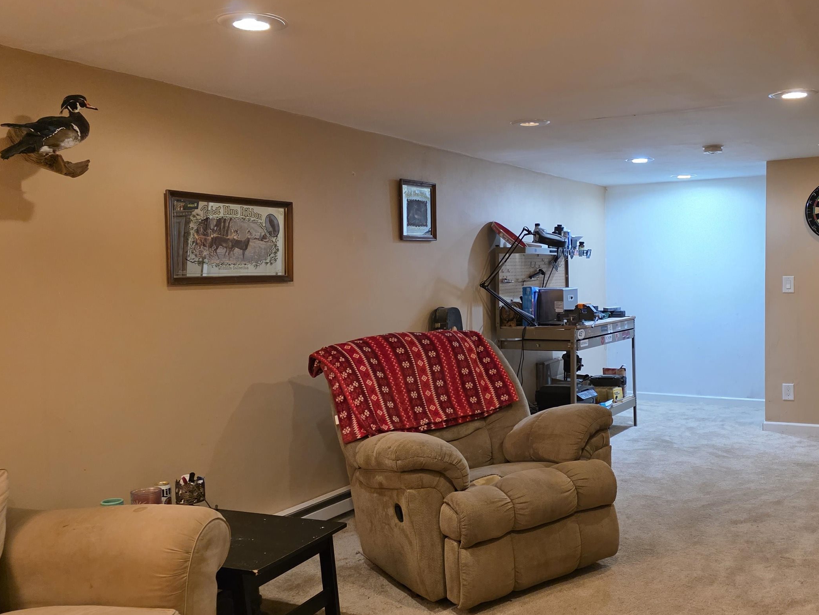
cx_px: 516
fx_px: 805
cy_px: 316
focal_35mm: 34
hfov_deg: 53.3
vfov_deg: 41.8
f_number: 1.7
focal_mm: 6.3
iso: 800
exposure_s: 1/120
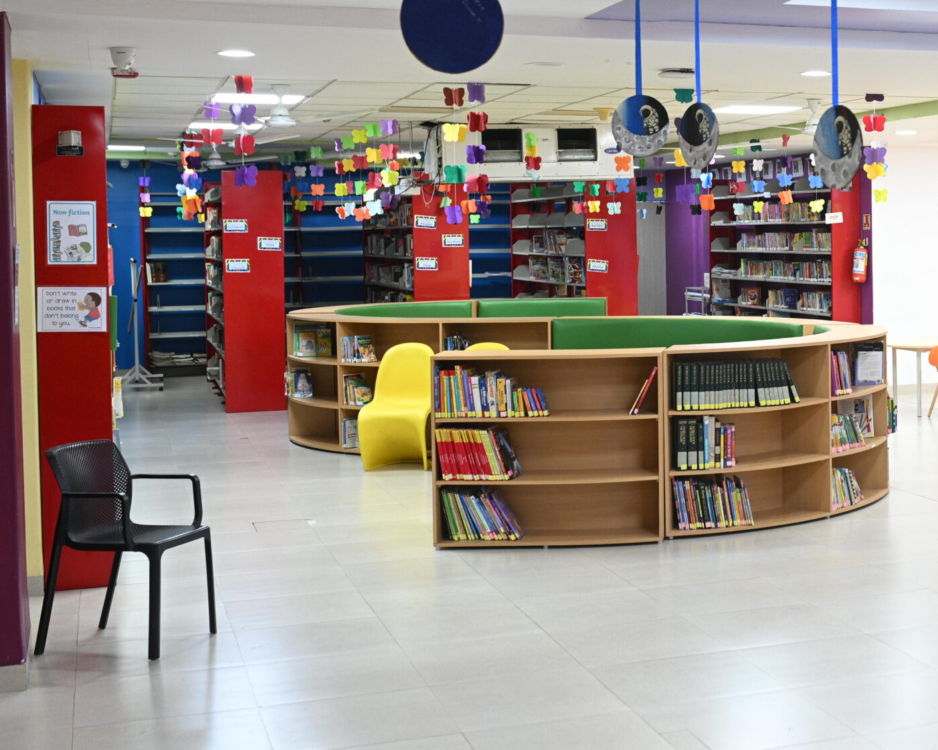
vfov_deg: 25.3
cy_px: 285
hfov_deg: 30.1
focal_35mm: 60
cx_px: 841
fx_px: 1665
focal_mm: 35
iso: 1250
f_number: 4.5
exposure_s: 1/80
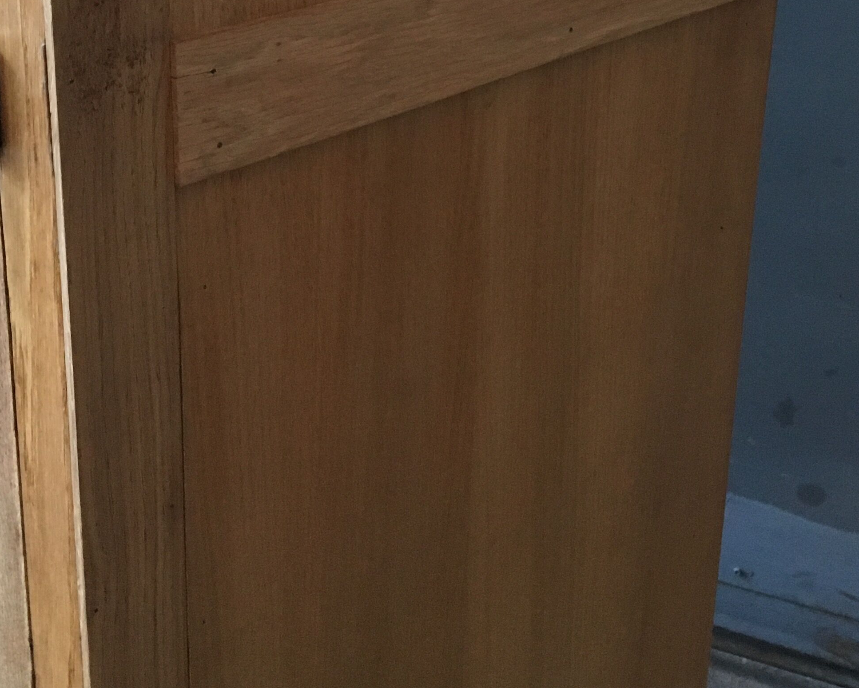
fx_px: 1500
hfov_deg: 31.9
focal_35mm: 59
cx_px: 475
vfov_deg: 25.2
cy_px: 99
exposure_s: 1/25
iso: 200
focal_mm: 4.15
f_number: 2.2
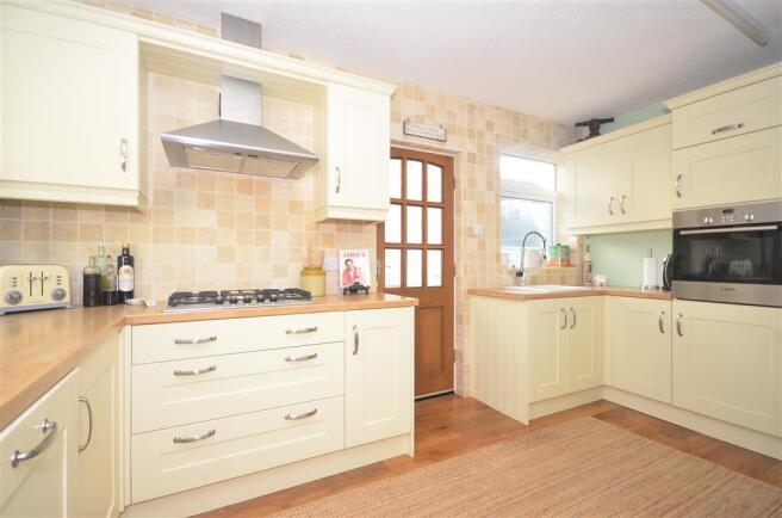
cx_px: 391
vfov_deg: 69.4
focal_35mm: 17
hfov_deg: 92.6
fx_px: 374
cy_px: 259
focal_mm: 11.5
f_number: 4.5
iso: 200
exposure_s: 1/40
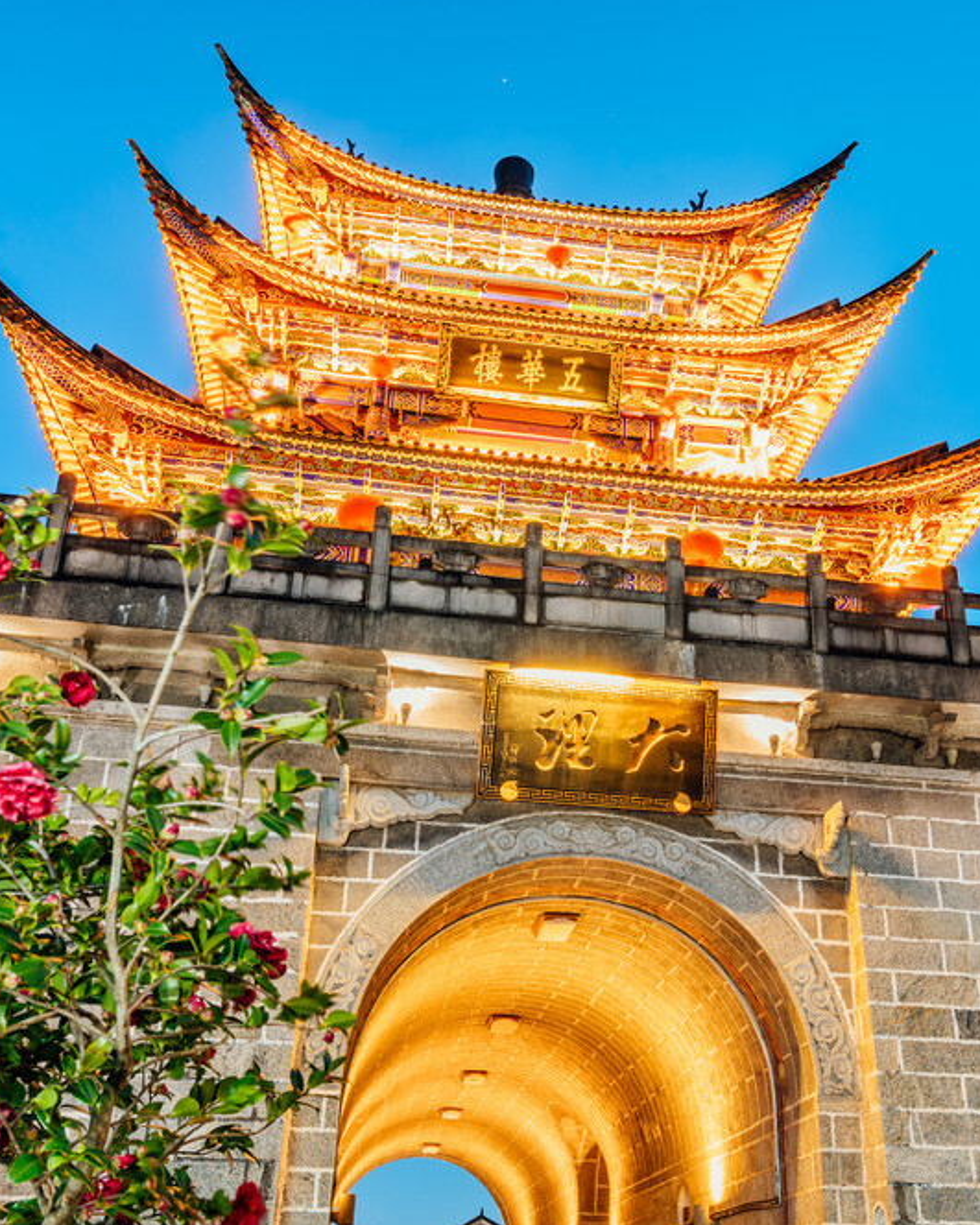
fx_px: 1414
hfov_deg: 38.0
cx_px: 620
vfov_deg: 46.8
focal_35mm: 39
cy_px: 670
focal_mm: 23
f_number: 11
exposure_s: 20
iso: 50
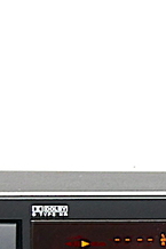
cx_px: 185
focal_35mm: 618
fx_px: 4281
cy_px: 308
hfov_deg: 2.2
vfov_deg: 3.3
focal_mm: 24.2
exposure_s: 1/6
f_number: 5.3
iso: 200
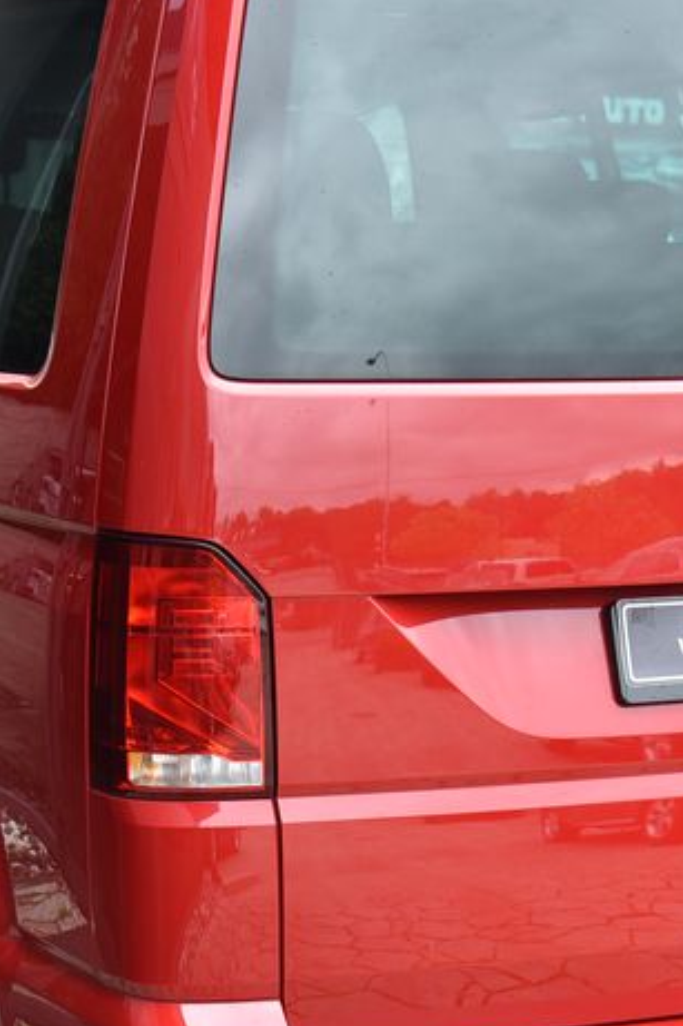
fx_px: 2534
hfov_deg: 15.3
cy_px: 563
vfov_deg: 22.9
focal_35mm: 89
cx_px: 389
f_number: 4.5
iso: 500
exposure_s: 1/80
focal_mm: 40
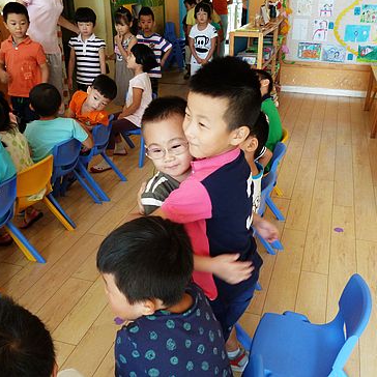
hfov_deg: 48.4
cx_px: 205
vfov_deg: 48.4
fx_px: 419
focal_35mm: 34
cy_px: 184
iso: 320
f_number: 3.1
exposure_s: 1/60
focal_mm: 5
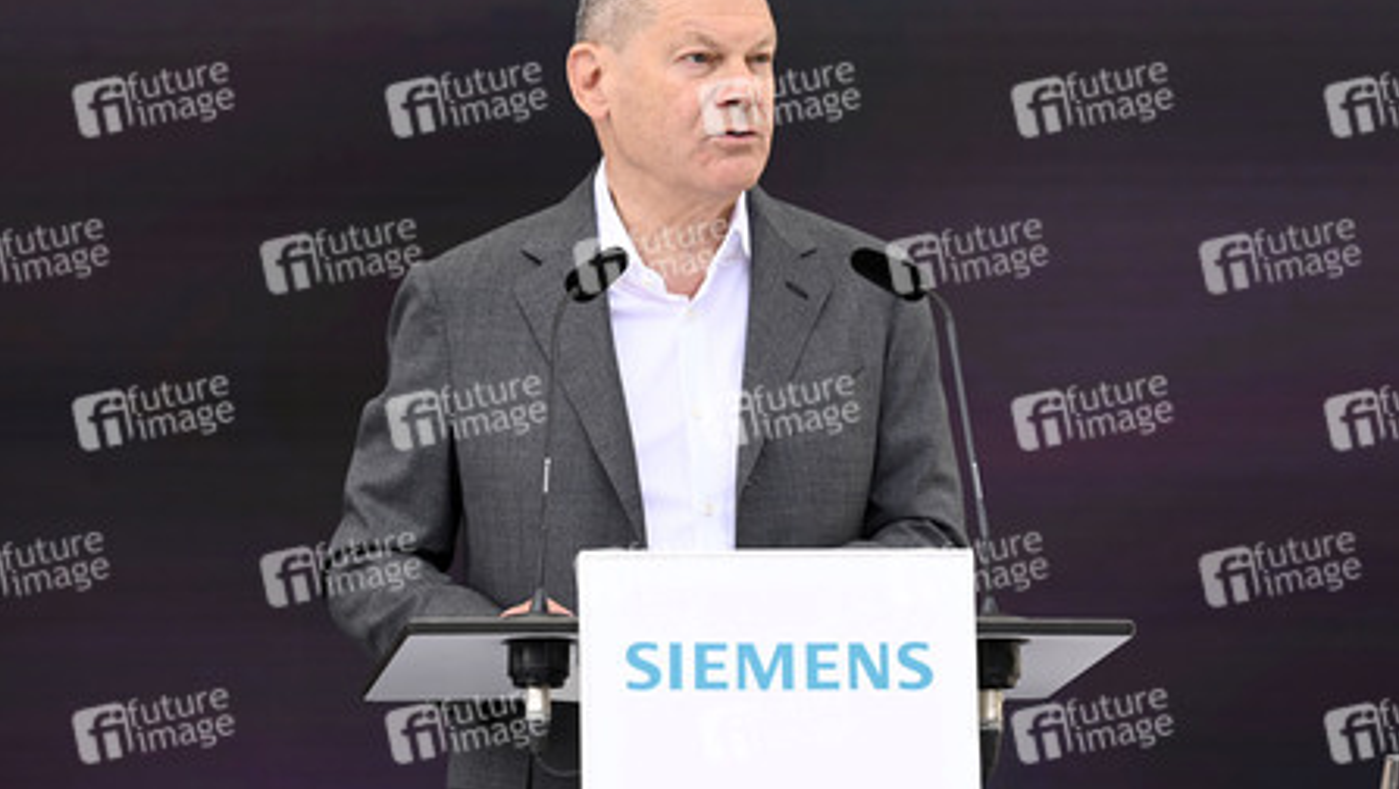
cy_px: 335
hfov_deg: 10.2
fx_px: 7831
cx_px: 696
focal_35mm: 211
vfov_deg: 5.8
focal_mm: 200
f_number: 4.5
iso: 400
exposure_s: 1/1000
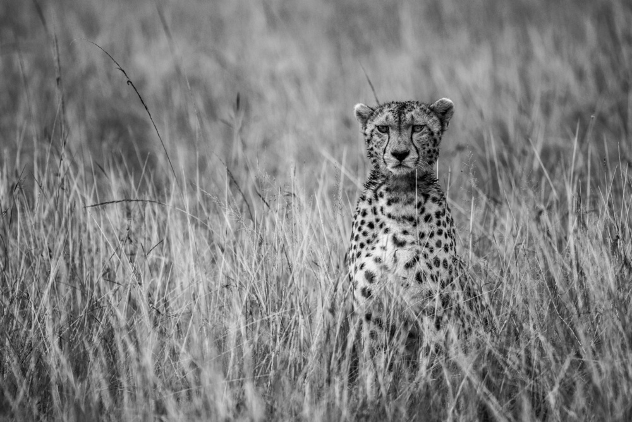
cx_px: 316
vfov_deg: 2.3
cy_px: 211
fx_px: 10534
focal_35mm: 600
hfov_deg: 3.4
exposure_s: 1/1250
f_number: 4
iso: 1000
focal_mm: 400
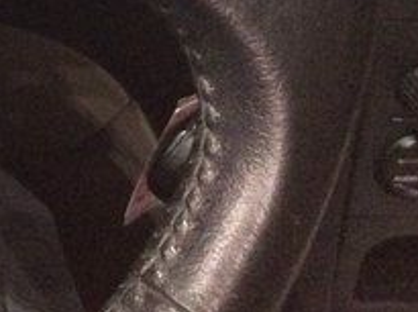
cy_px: -167
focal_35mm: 100
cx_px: -184
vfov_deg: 13.8
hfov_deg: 17.9
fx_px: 1205
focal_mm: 3.3
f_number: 2.4
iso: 250
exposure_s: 1/20
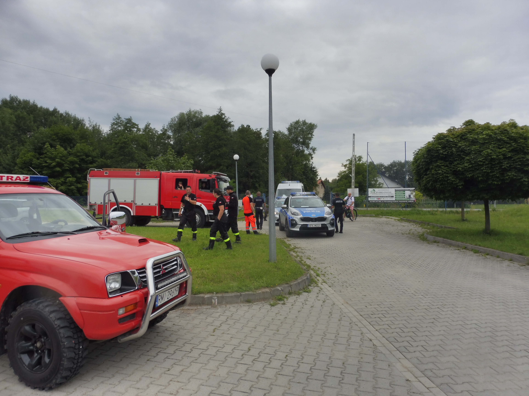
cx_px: 264
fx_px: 367
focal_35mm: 24
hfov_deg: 71.6
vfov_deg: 56.8
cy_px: 198
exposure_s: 1/500
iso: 100
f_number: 4
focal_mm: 4.3
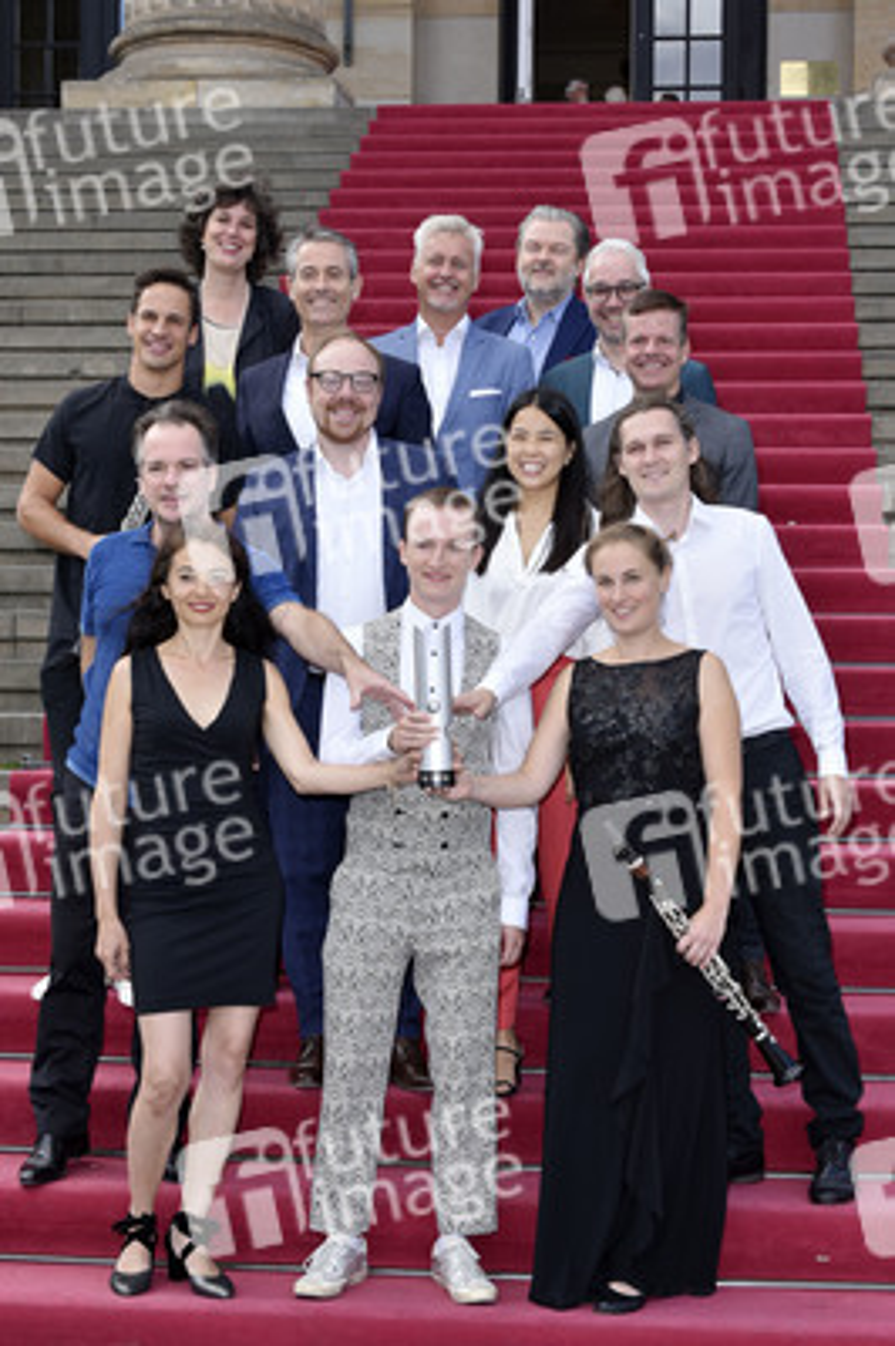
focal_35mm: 62
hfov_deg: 21.9
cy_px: 673
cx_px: 448
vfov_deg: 32.4
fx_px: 2316
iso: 200
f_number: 10
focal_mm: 62
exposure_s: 1/100
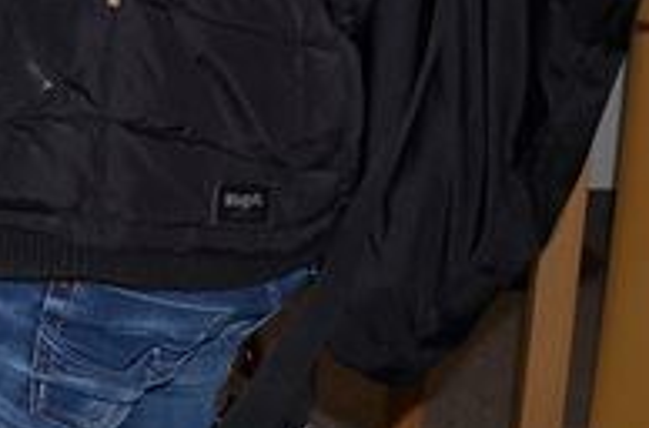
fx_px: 2921
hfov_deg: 10.9
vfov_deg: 8.3
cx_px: -883
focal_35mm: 163
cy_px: -23
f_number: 3.8
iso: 100
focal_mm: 21
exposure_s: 1/60
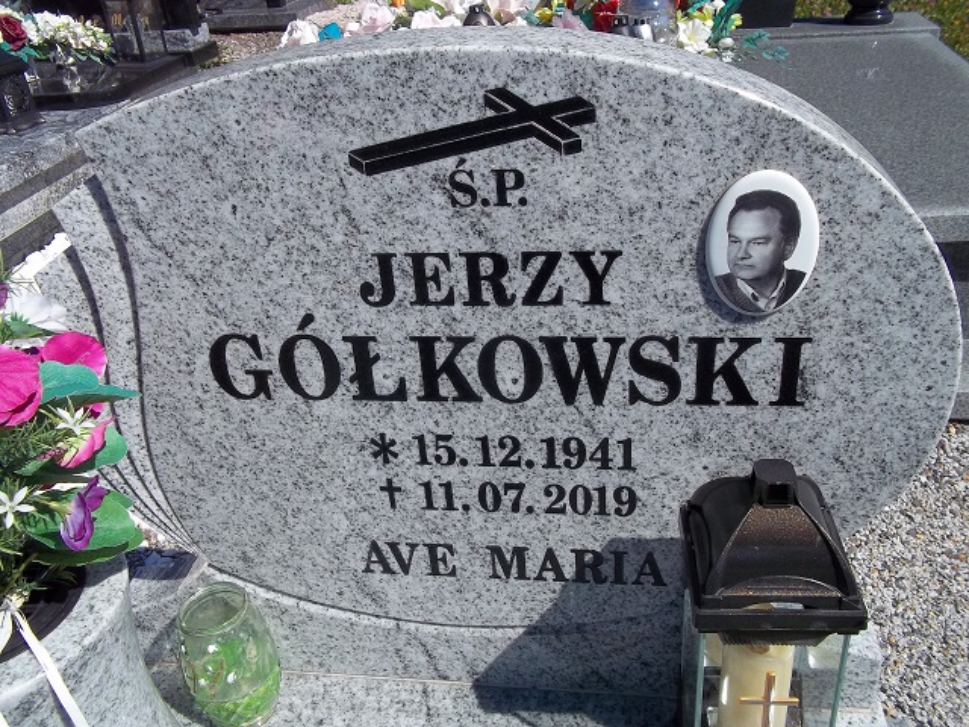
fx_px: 896
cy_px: 364
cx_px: 484
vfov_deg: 44.2
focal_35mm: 32
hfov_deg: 56.8
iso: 80
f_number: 5.5
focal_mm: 5.7
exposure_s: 1/640
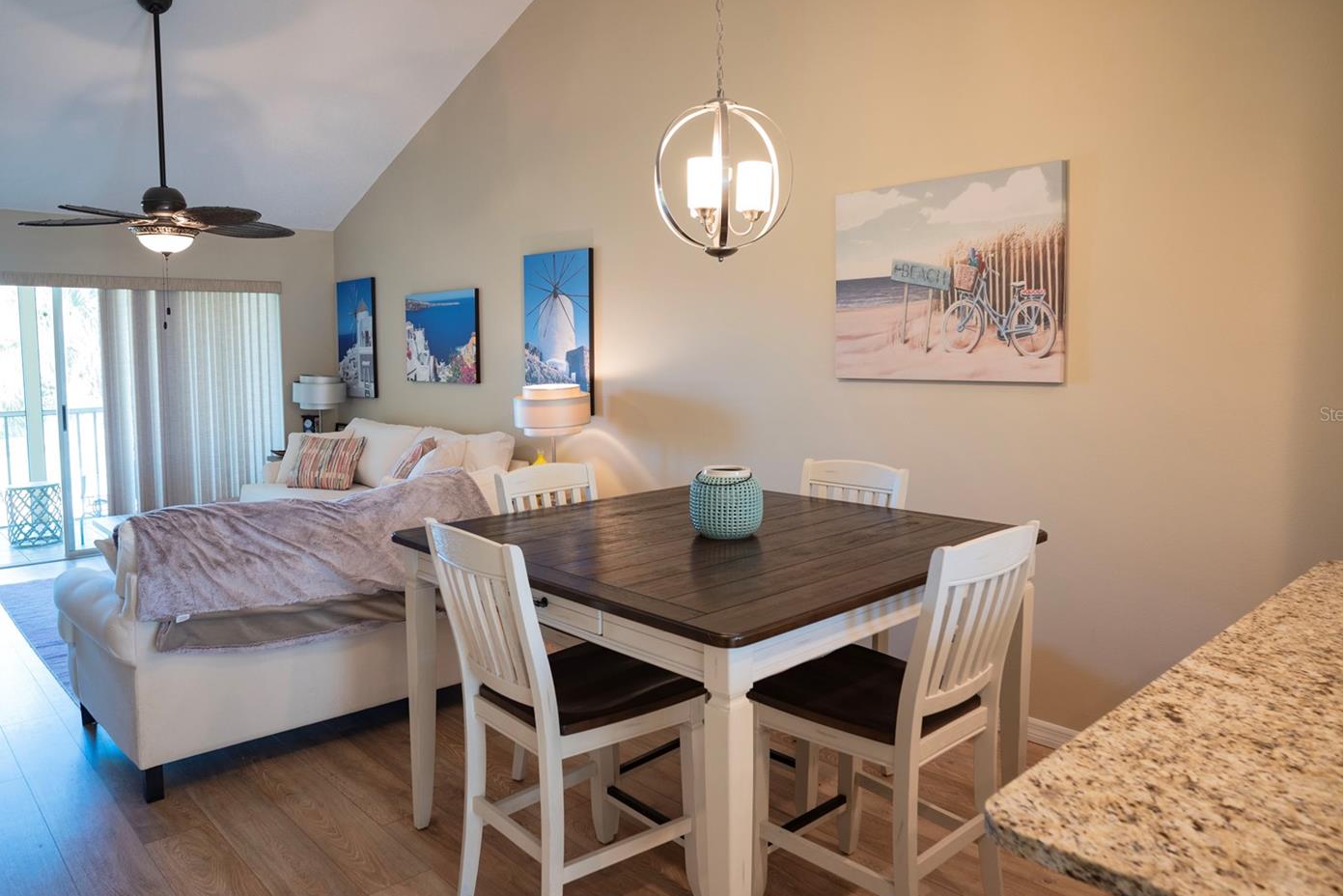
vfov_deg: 55.1
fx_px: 858
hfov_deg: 76.0
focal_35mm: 23
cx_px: 633
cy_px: 414
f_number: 5.6
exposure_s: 1/10
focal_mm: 20
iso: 250
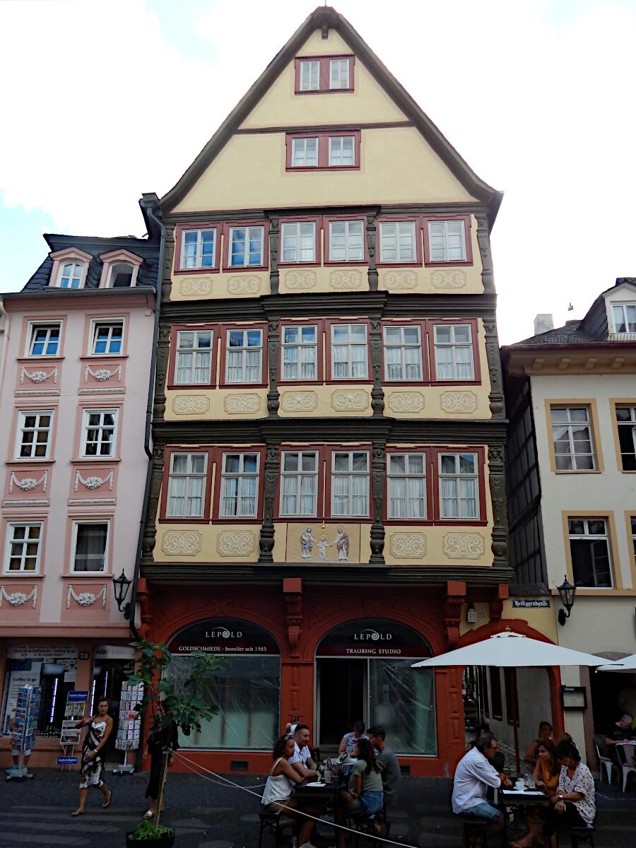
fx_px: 563
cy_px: 424
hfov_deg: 58.9
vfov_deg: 73.9
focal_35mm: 23
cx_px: 318
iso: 125
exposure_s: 1/500
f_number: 3
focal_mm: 4
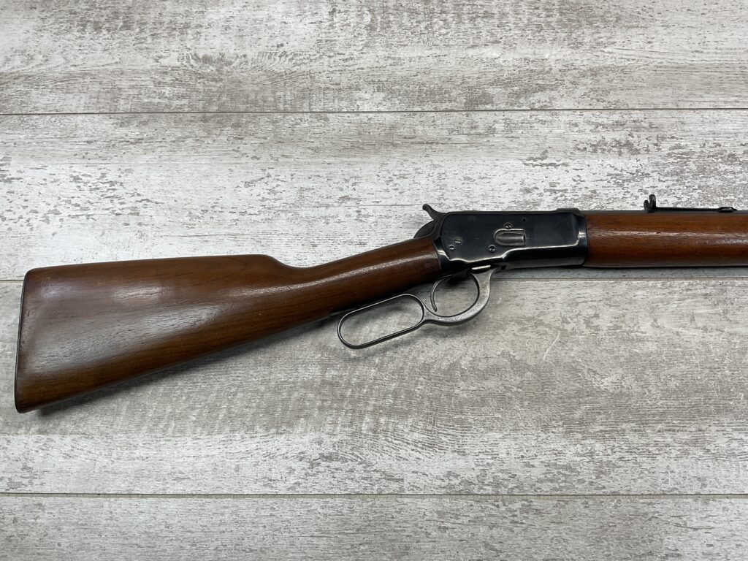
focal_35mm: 29
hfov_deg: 61.7
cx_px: 374
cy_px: 280
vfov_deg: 48.2
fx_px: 627
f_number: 1.8
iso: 16
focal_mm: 3
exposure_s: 1/178
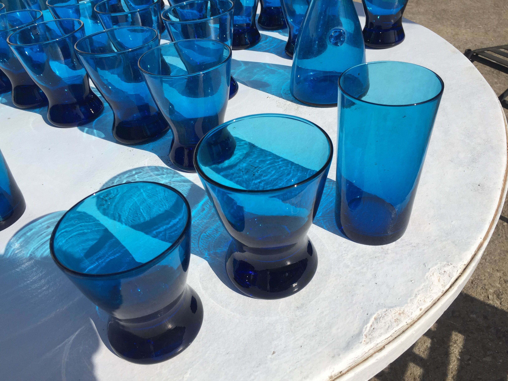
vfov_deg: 48.2
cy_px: 190
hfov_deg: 61.7
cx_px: 254
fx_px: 426
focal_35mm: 29
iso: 32
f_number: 2.2
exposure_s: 1/3300
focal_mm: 4.15
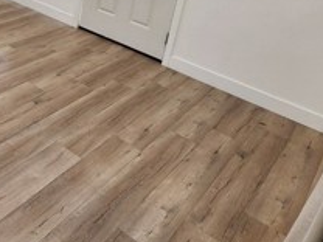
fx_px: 373
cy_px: 2
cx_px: 6
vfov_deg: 33.1
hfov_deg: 41.3
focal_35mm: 40
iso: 64
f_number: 2.2
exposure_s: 1/60
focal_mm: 2.2
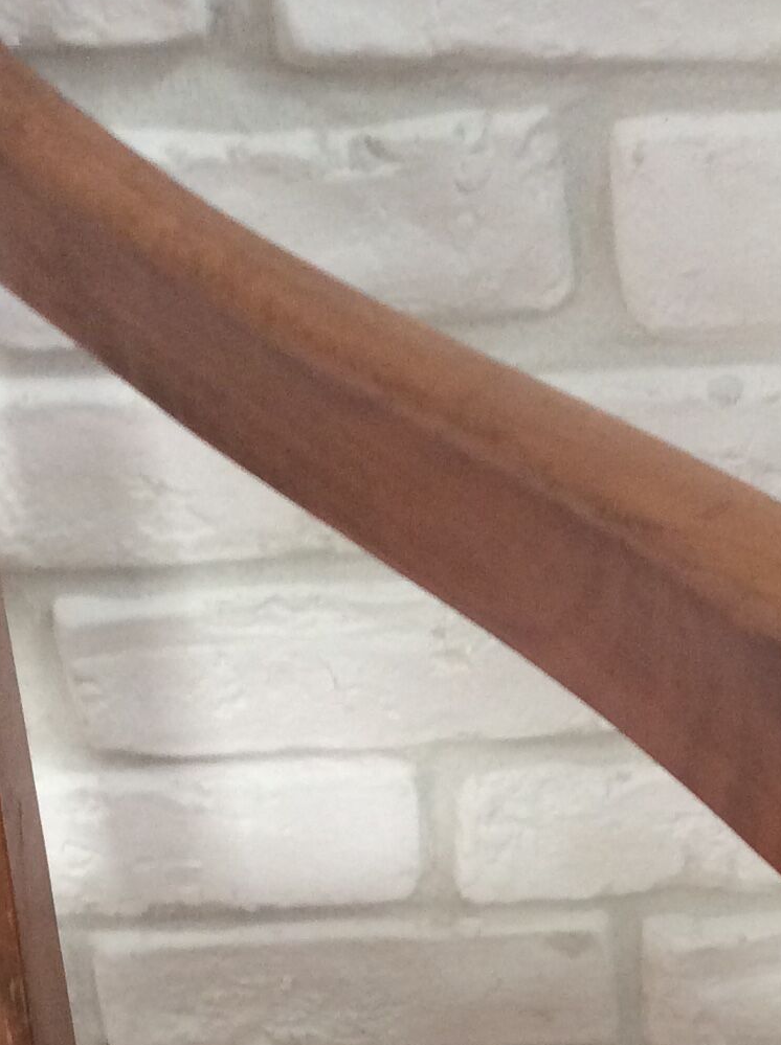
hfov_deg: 17.2
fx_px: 2504
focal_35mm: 83
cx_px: 828
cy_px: 1178
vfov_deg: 22.2
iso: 80
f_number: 2.4
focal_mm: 3.3
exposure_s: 1/25
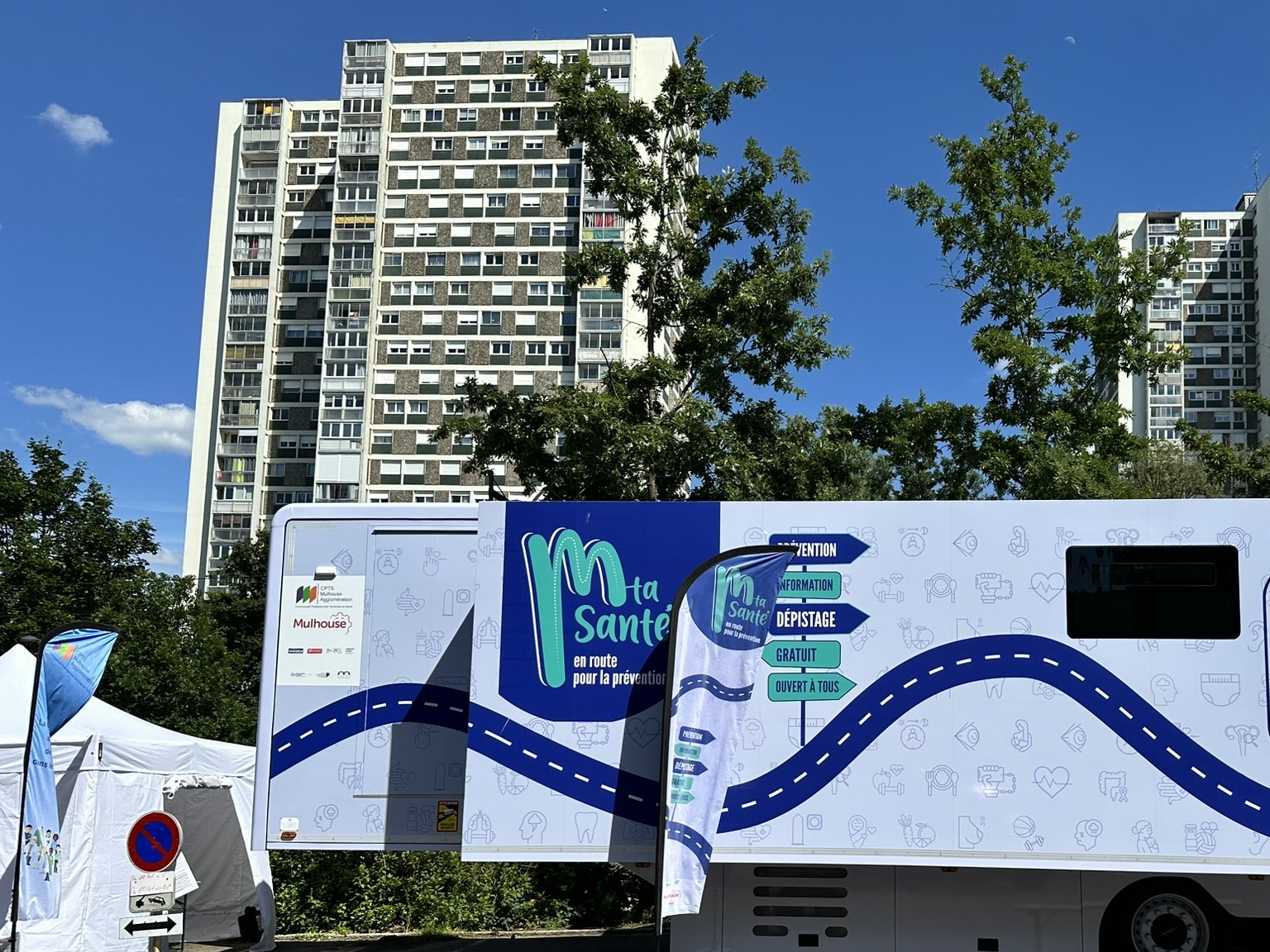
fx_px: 1174
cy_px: 604
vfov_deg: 43.8
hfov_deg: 55.9
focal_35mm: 32
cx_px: 815
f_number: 1.78
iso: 80
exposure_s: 1/6623
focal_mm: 6.86
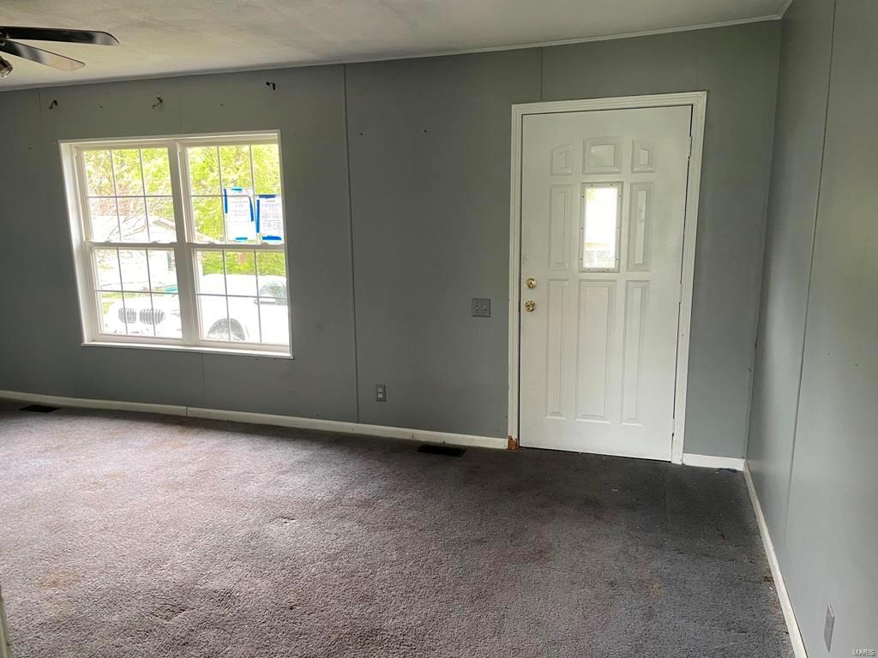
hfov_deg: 67.3
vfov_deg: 53.1
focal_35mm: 26
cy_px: 329
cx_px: 439
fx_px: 659
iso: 125
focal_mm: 4.2
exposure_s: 1/62
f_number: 1.6
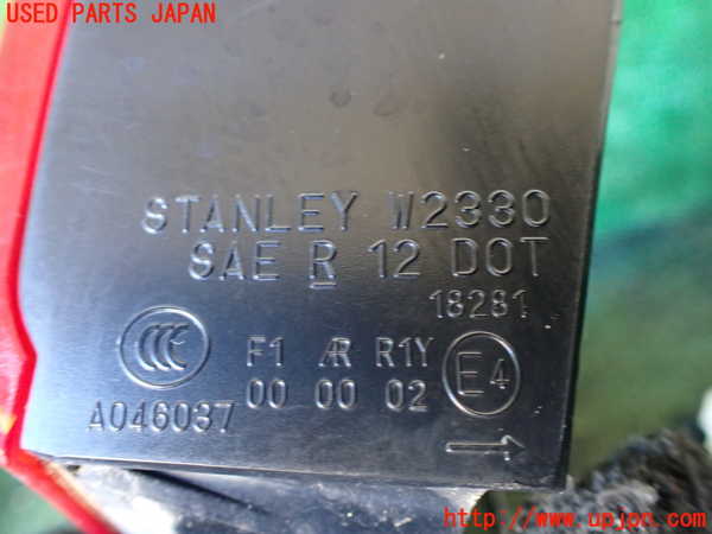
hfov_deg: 60.0
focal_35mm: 30
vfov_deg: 46.8
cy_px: 267
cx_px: 356
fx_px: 617
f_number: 2.3
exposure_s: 1/30
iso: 800
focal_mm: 5.4
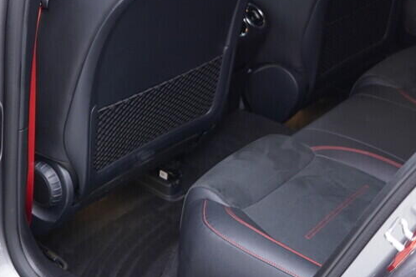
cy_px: 52
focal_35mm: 74
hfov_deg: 27.3
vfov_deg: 18.2
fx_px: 855
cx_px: 195
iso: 400
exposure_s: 1/40
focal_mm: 24
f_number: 2.8
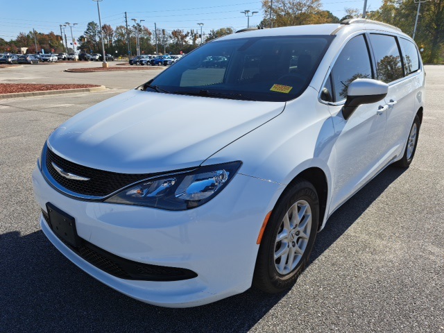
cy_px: 166
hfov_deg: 71.6
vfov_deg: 56.8
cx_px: 222
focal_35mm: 24
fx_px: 308
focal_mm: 5.23
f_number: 1.8
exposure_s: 1/1094
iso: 50
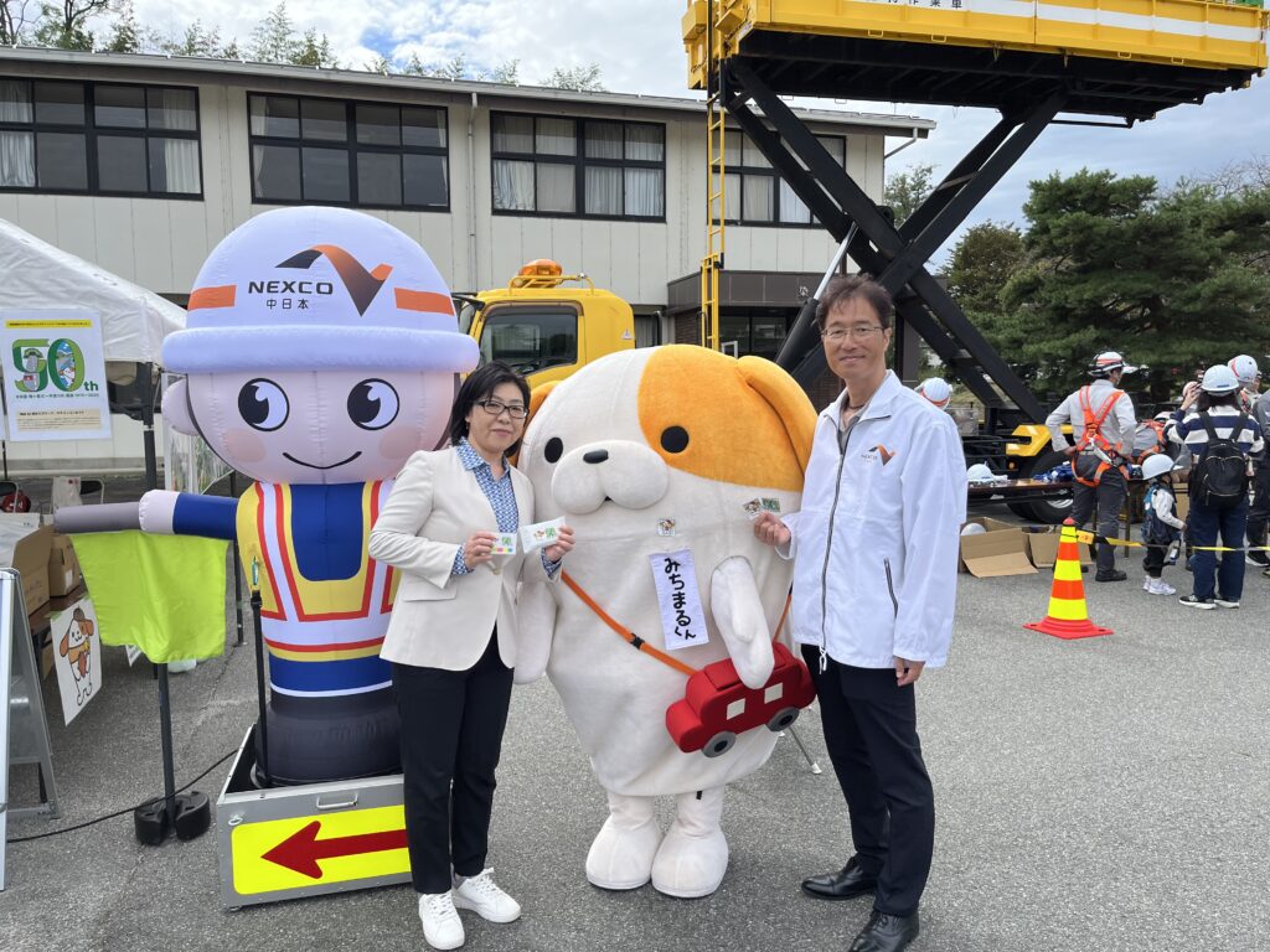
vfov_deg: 53.1
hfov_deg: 67.3
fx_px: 954
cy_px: 476
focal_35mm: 26
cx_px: 635
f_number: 1.6
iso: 50
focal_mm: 5.1
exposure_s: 1/2410
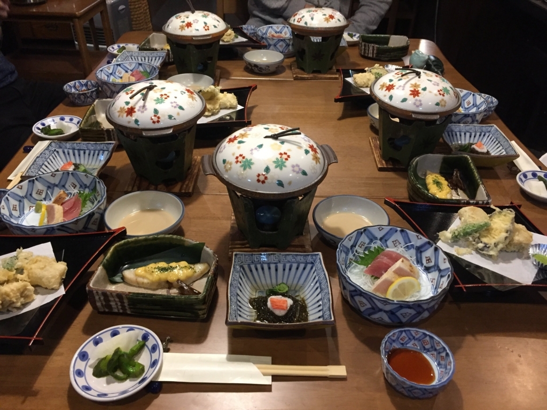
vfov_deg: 48.2
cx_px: 274
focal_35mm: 29
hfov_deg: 61.7
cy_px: 205
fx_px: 458
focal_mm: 4.15
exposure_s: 1/30
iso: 200
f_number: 2.2
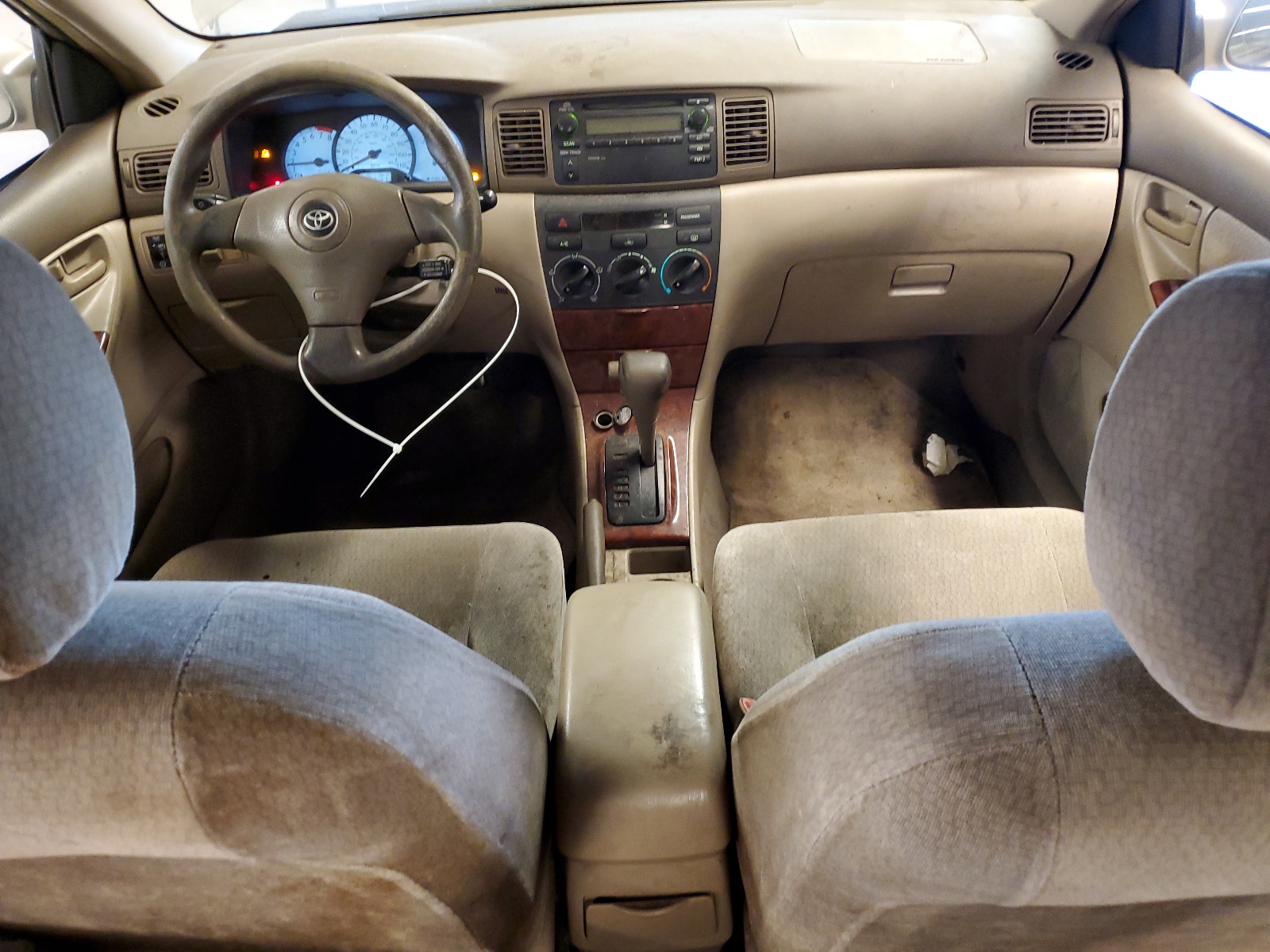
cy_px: 476
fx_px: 954
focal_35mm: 26
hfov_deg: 67.3
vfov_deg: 53.1
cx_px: 635
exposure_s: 1/20
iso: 285
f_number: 1.5
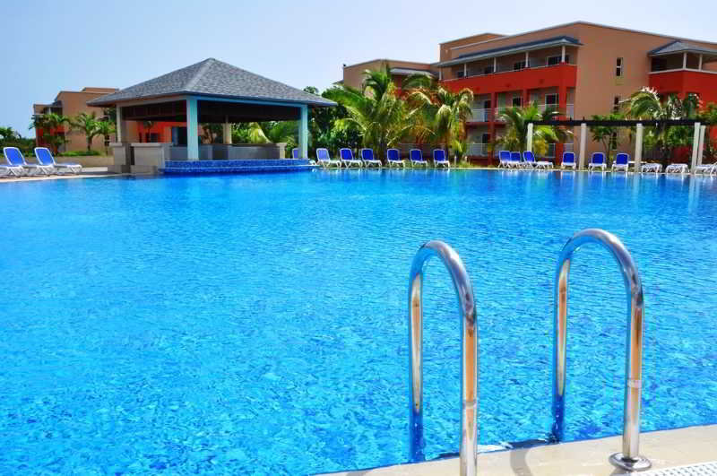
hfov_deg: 59.6
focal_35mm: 32
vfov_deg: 41.6
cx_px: 358
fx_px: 626
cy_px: 238
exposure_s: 1/60
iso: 100
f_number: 25
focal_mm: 21
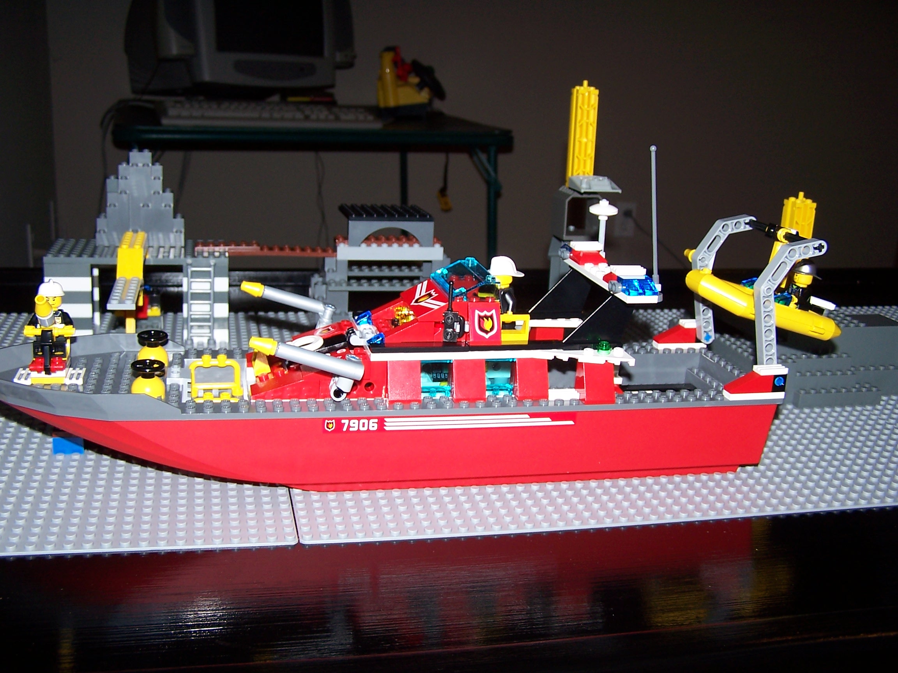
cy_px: 336
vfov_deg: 37.7
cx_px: 449
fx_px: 986
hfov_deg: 49.0
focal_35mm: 38
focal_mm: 6.3
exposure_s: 1/60
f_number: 2.8
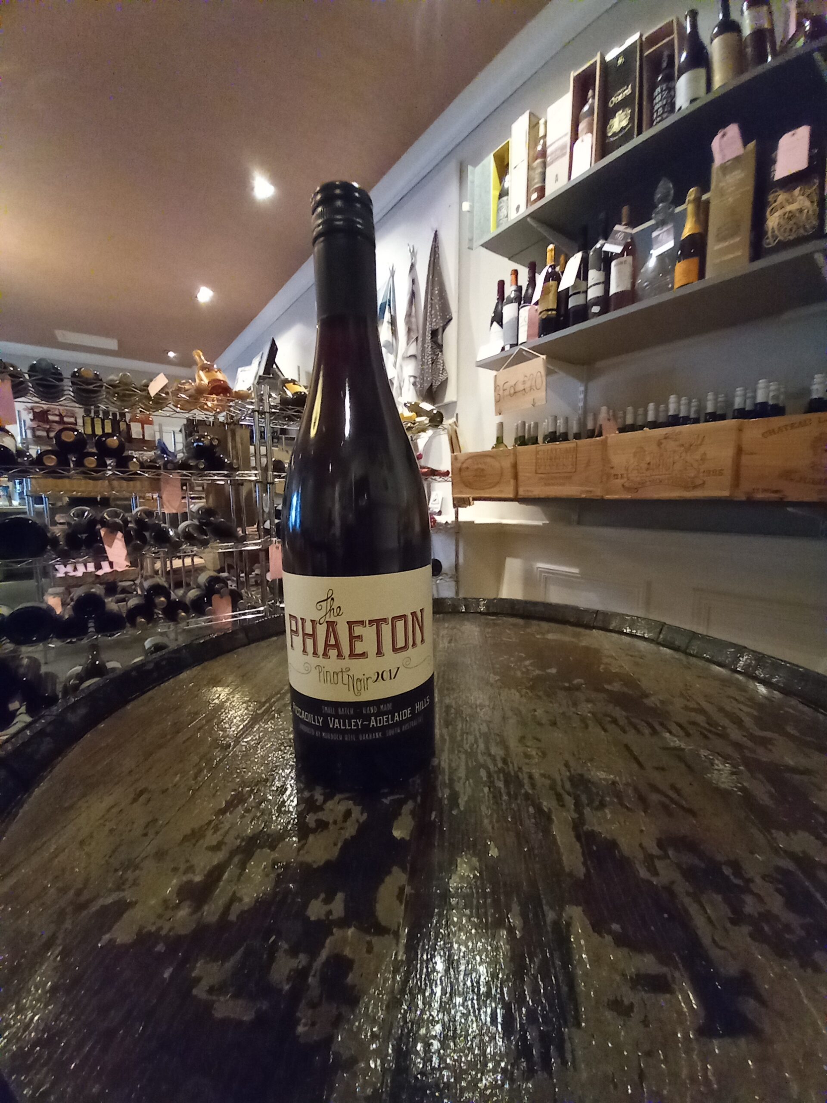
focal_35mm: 13
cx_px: 414
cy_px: 552
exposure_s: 1/14.3
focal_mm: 1.13
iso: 640
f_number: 2.2
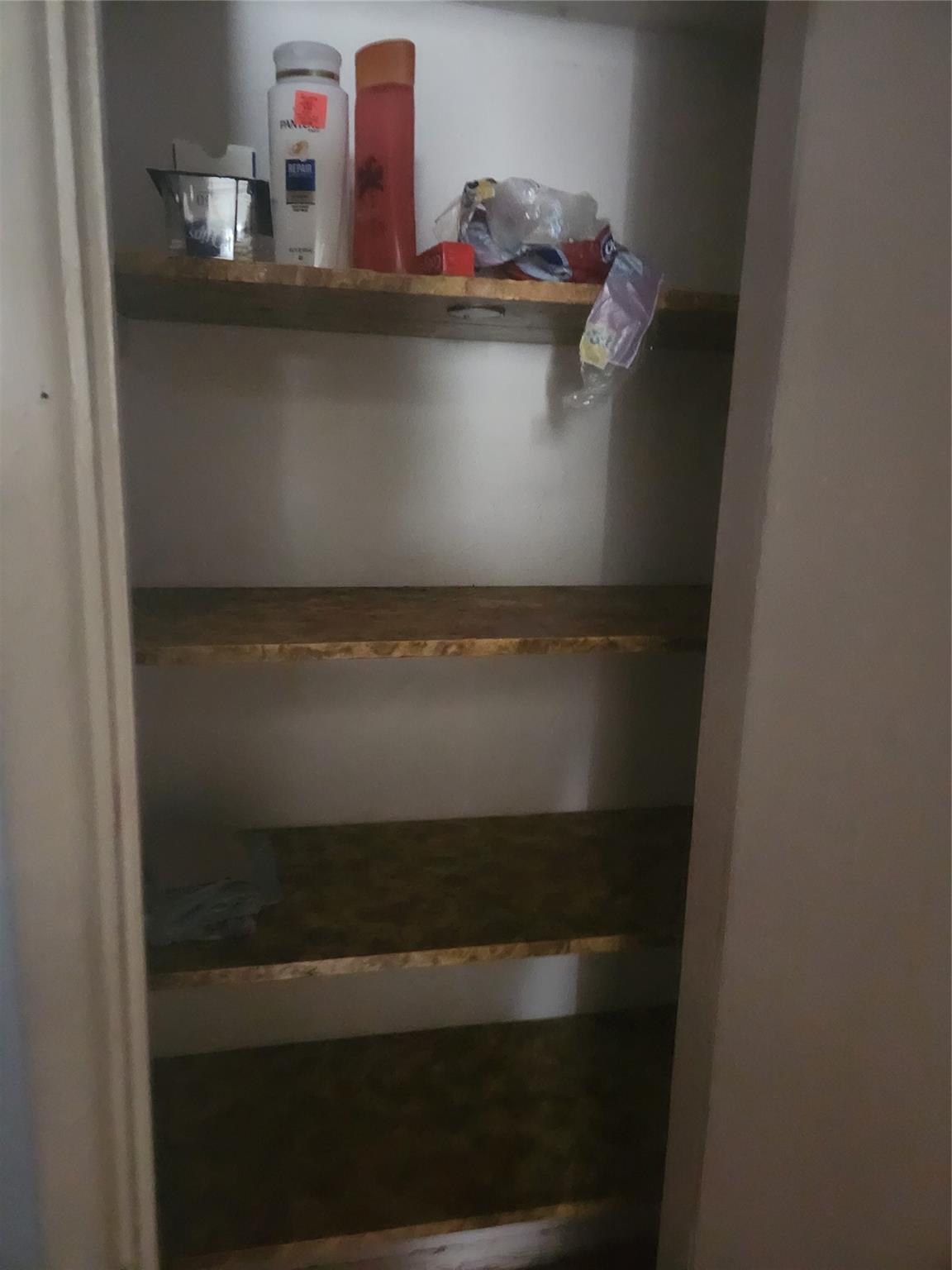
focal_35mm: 23
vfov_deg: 73.9
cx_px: 476
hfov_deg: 58.9
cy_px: 635
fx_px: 843
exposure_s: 1/15
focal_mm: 5.4
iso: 1600
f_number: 1.8
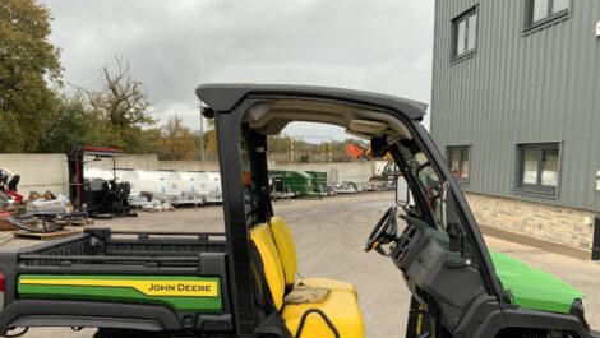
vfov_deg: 27.2
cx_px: 317
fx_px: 685
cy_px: 273
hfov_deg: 47.3
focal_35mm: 43
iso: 16
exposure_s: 1/180
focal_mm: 3
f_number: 1.8
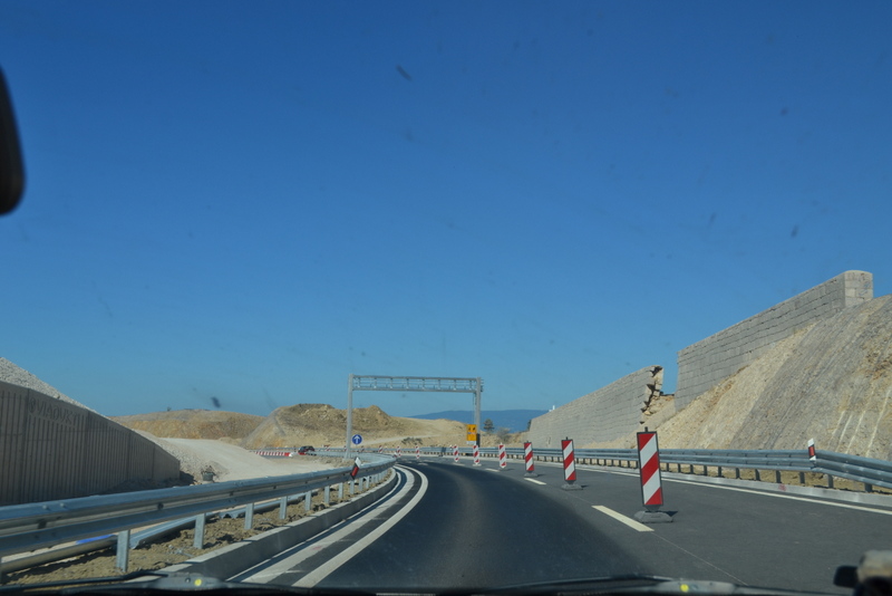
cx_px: 446
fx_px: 892
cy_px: 298
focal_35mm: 36
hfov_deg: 53.1
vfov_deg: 36.9
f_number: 7.1
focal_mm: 24
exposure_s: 1/400
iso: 100
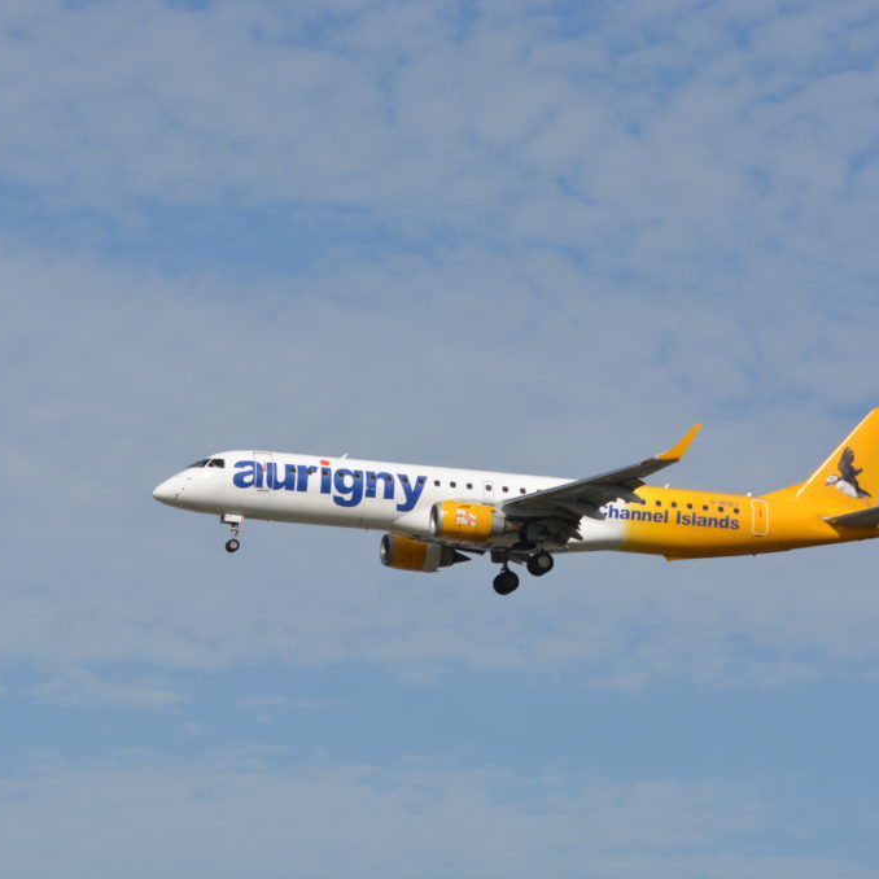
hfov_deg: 7.6
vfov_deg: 7.6
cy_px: 441
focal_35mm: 231
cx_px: 402
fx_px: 6636
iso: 200
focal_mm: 120
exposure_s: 1/1000
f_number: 7.1
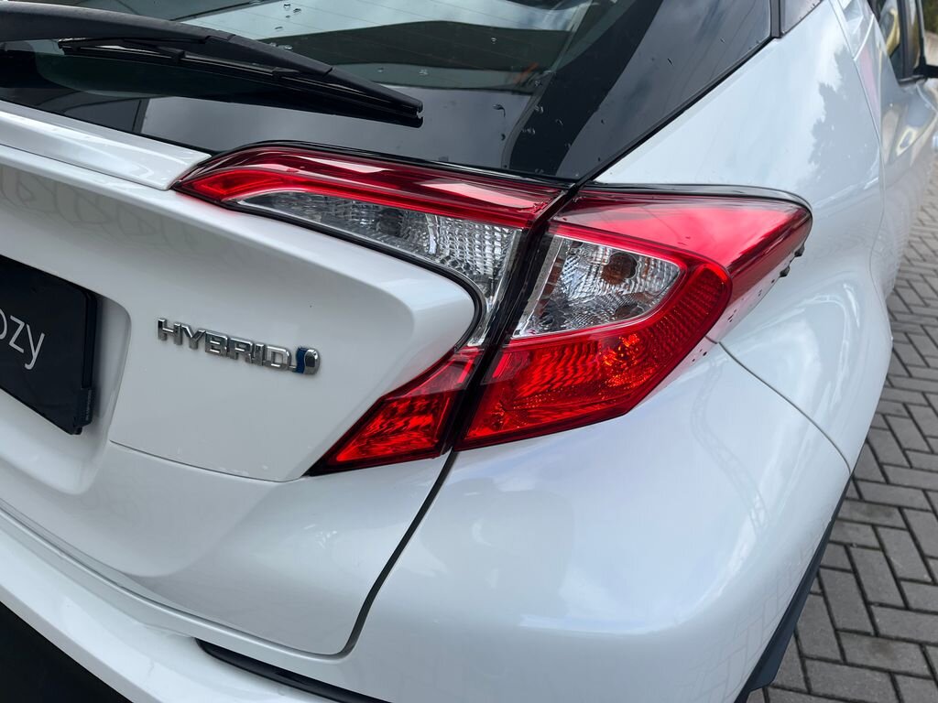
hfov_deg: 67.3
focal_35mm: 26
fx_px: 705
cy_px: 352
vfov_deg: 53.1
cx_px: 469
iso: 50
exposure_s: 1/1186
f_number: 1.6
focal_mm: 5.1
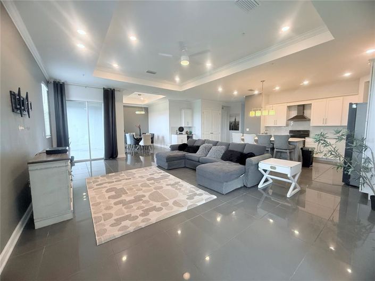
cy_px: 140
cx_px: 188
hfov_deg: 102.1
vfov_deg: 85.6
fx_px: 152
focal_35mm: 14
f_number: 2.2
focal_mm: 2.22
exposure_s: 1/120
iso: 320
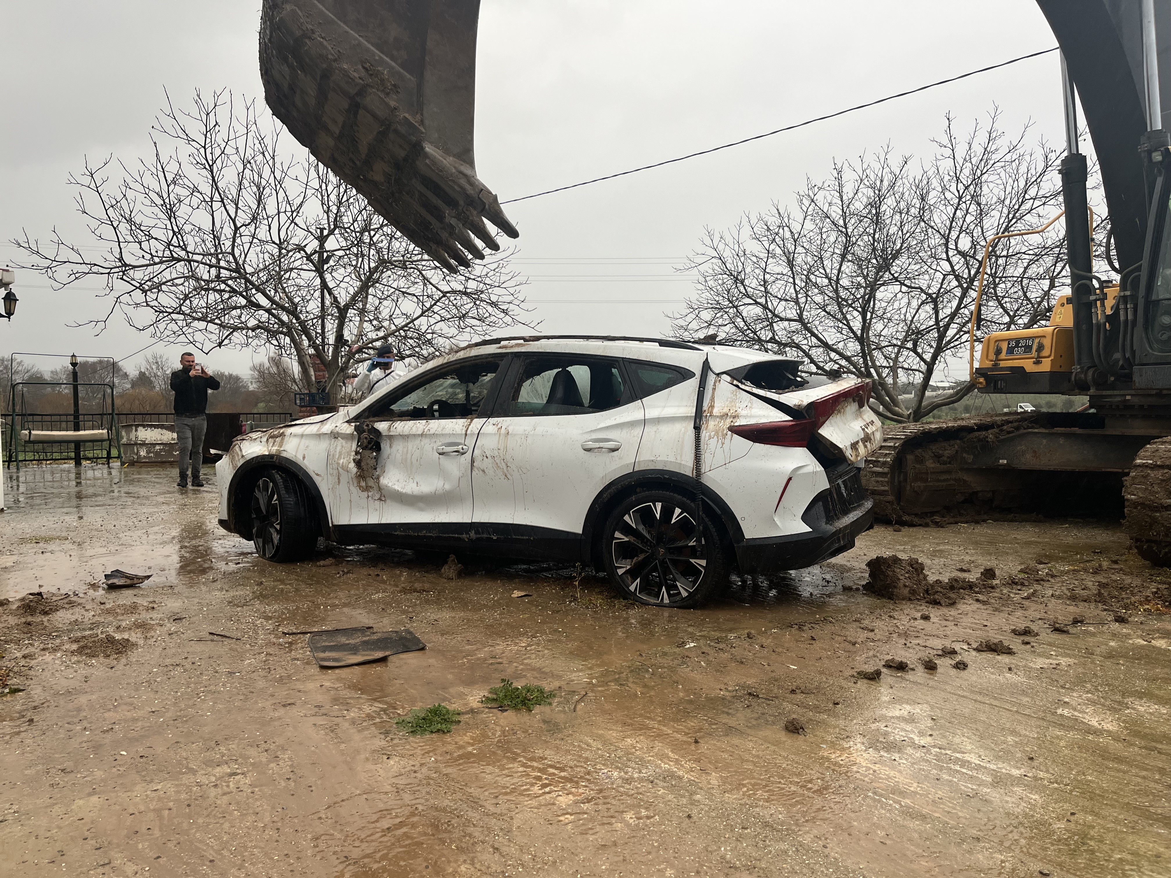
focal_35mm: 26
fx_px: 880
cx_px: 586
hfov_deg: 67.3
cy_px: 439
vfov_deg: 53.1
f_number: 1.6
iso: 80
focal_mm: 5.1
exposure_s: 1/121
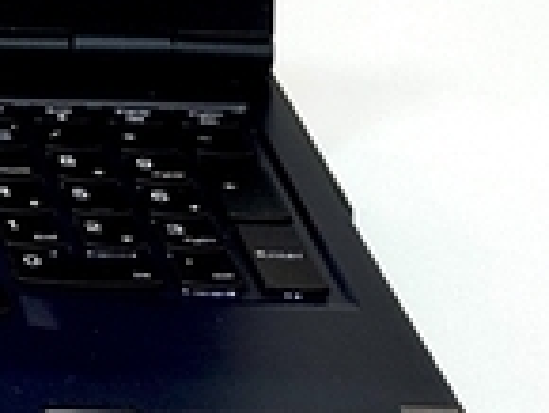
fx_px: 4206
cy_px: -261
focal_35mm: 265
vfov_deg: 5.5
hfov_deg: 7.2
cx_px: -515
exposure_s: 1/121
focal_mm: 6.76
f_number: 1.78
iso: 64
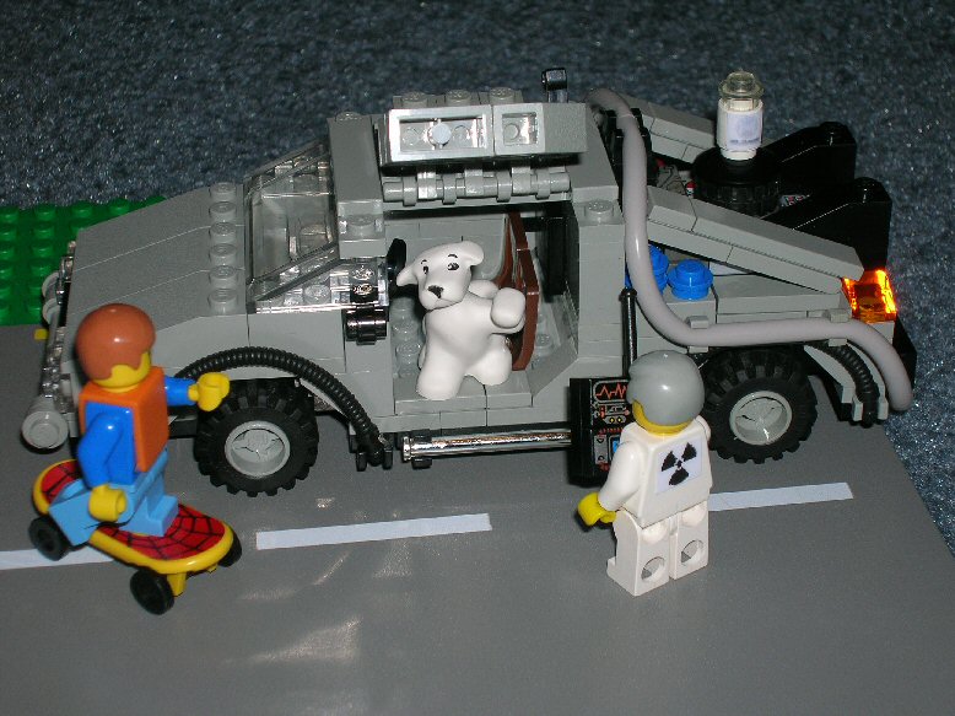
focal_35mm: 78
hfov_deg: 25.0
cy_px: 358
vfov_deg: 18.9
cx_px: 478
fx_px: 2151
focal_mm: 13
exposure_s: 1/60.1
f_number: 4.1
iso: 50
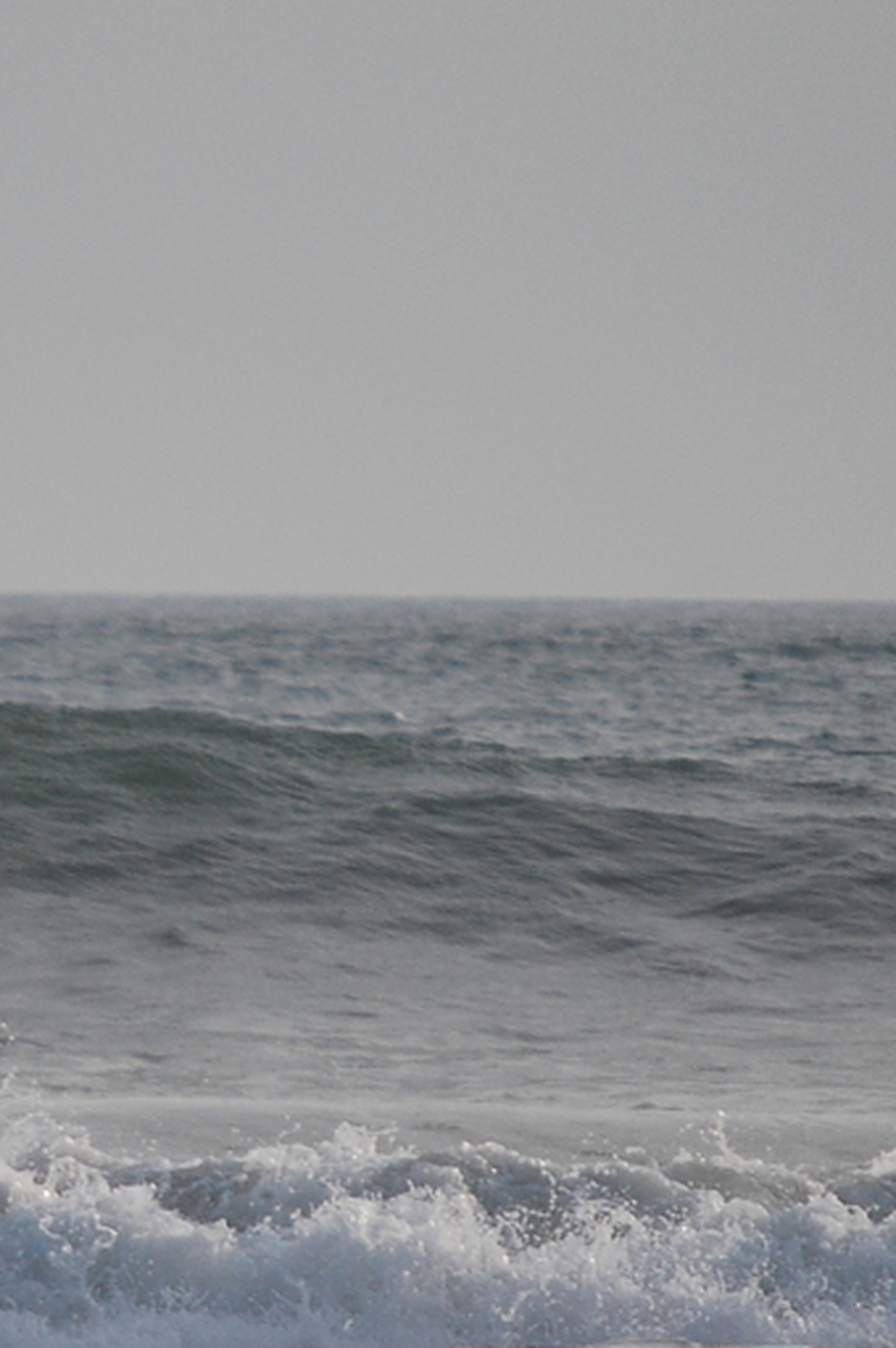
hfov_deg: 1.5
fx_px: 35176
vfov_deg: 2.2
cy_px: 991
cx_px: 90
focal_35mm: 941
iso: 180
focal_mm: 200
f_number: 5.6
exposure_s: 1/1000
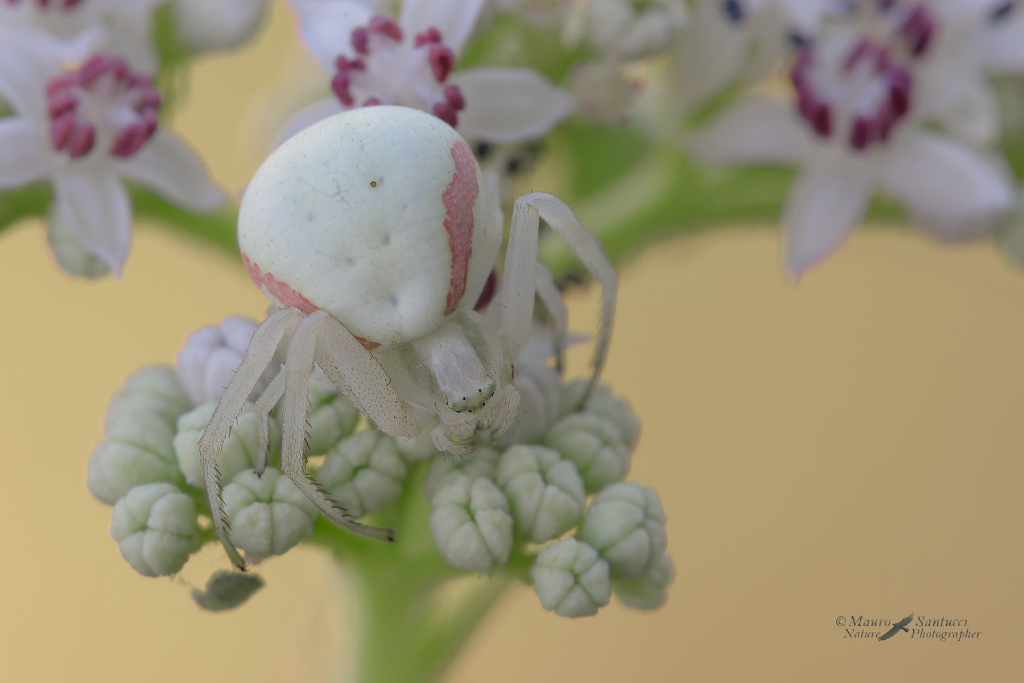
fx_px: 7679
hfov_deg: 7.6
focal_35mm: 270
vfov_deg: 5.1
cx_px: 512
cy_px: 342
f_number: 14
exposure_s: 1/13
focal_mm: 180
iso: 200
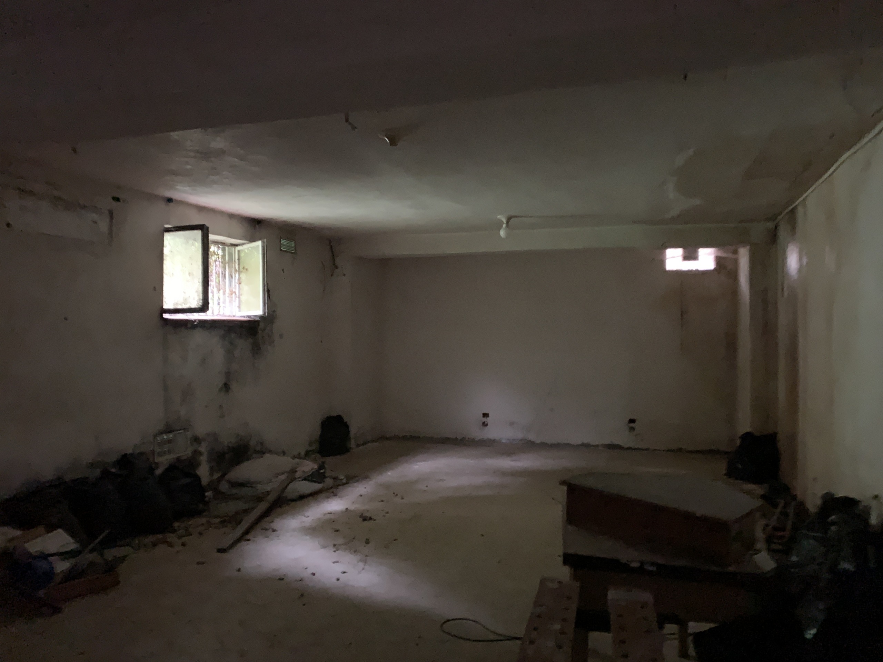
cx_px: 442
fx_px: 663
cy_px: 331
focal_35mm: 26
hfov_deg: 67.3
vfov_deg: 53.1
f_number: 1.8
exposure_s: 1/4
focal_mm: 4.25
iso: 1250
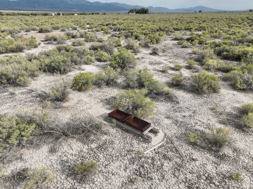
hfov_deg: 71.6
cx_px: 126
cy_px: 94
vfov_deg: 56.8
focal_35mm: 24
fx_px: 175
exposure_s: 1/1600
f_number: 2.8
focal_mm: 12.29
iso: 100
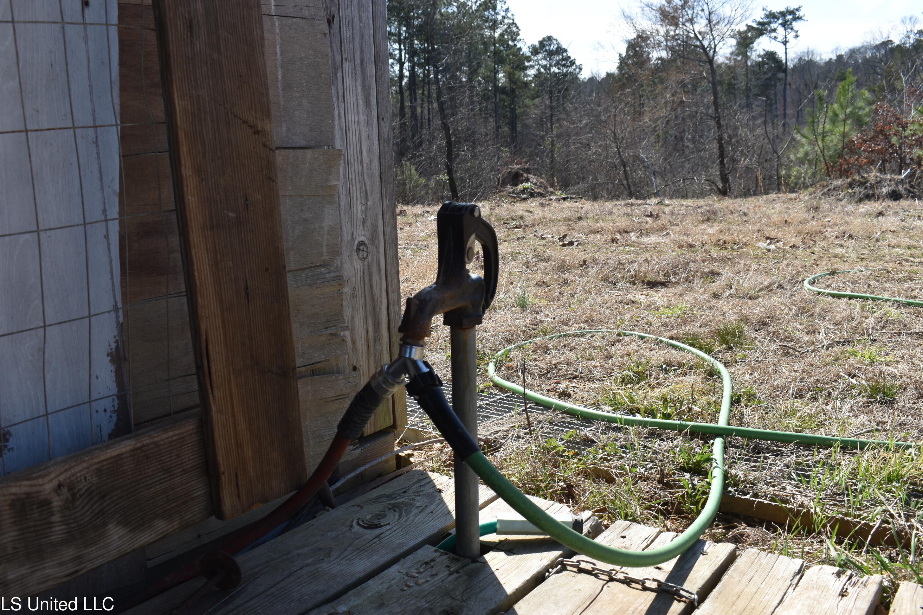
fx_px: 872
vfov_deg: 38.9
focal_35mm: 34
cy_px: 316
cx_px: 459
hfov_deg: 55.8
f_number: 8
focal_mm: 22
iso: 100
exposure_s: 1/200
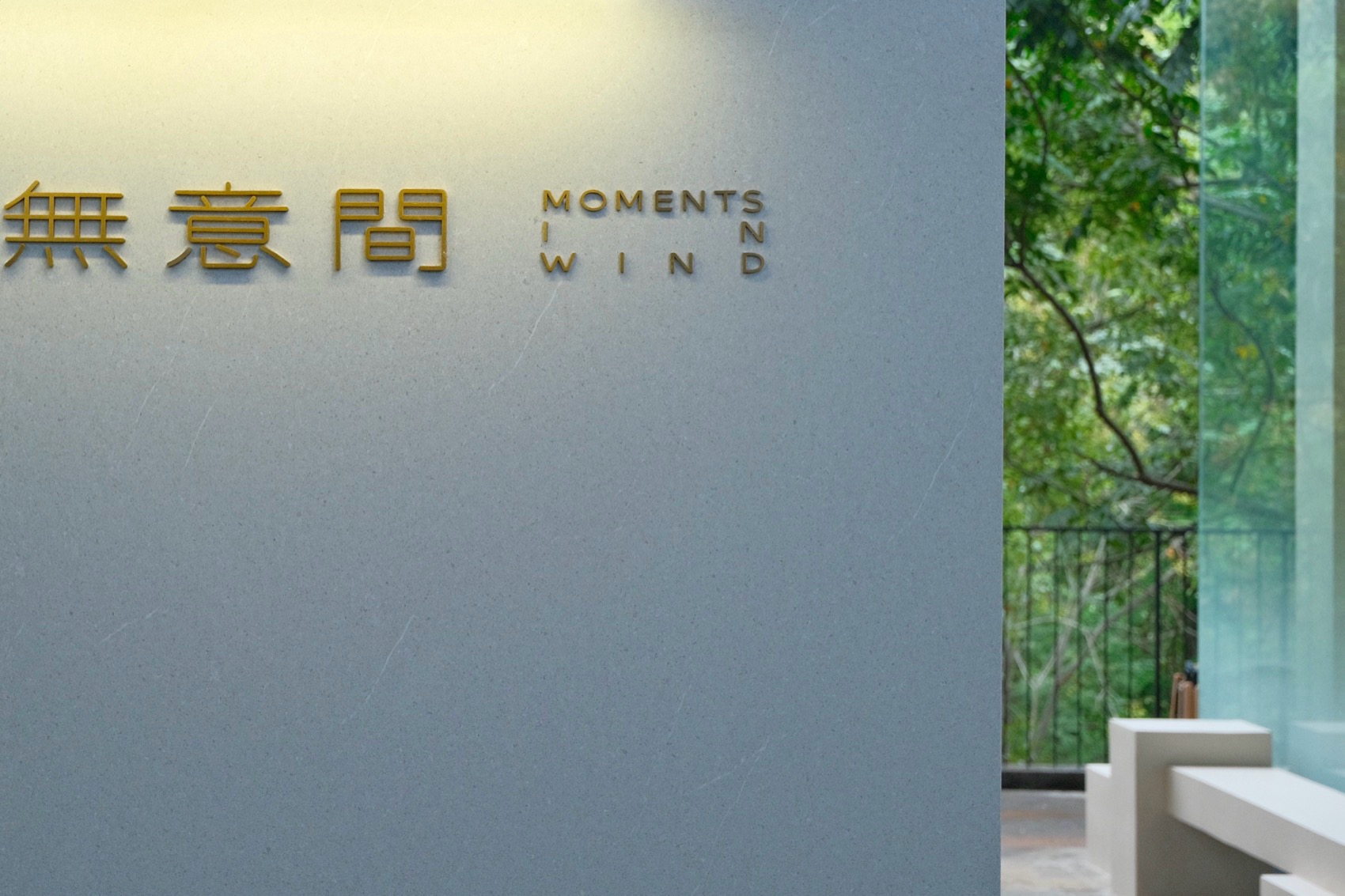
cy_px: 448
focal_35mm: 45
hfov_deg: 43.6
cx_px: 672
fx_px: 1681
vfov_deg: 29.9
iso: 1000
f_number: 4.5
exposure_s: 1/60
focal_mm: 30
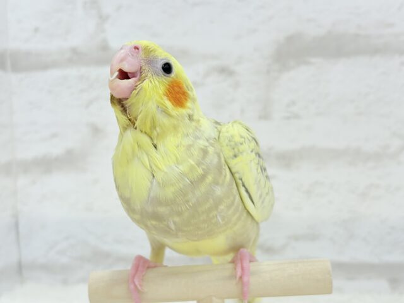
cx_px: 202
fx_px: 607
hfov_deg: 36.8
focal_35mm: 52
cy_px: 152
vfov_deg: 28.0
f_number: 1.6
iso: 64
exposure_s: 1/100
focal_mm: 5.96
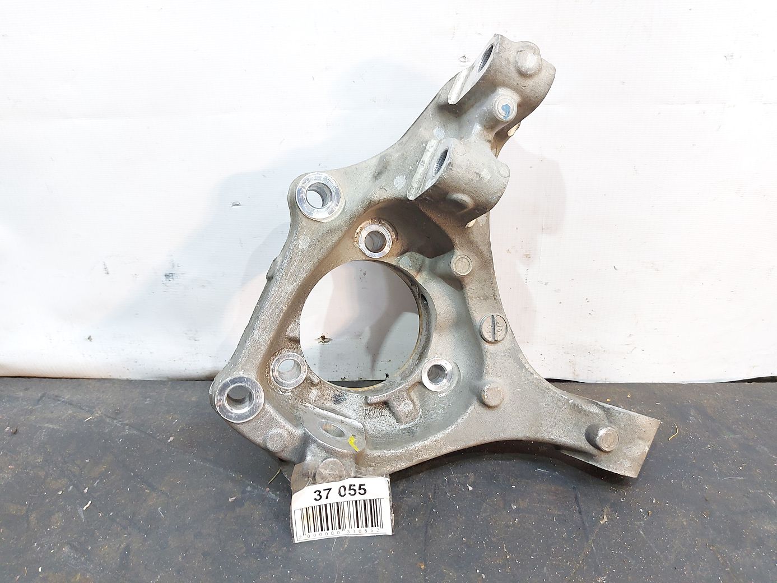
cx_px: 388
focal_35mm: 24
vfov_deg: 56.8
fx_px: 539
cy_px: 292
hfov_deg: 71.6
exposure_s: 1/33
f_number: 1.8
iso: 200
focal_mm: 5.23
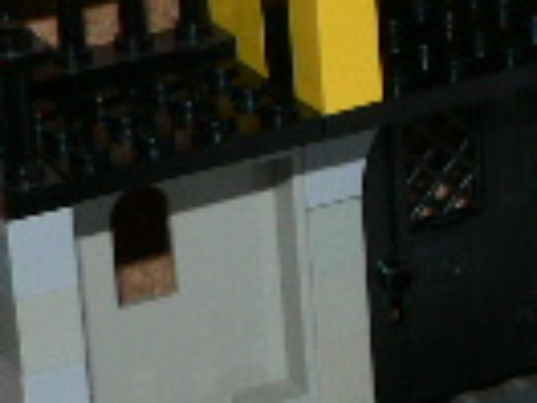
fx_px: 3149
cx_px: 907
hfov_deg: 9.4
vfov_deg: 7.2
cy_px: -142
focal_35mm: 203
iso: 80
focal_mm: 7
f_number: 4
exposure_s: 1/80
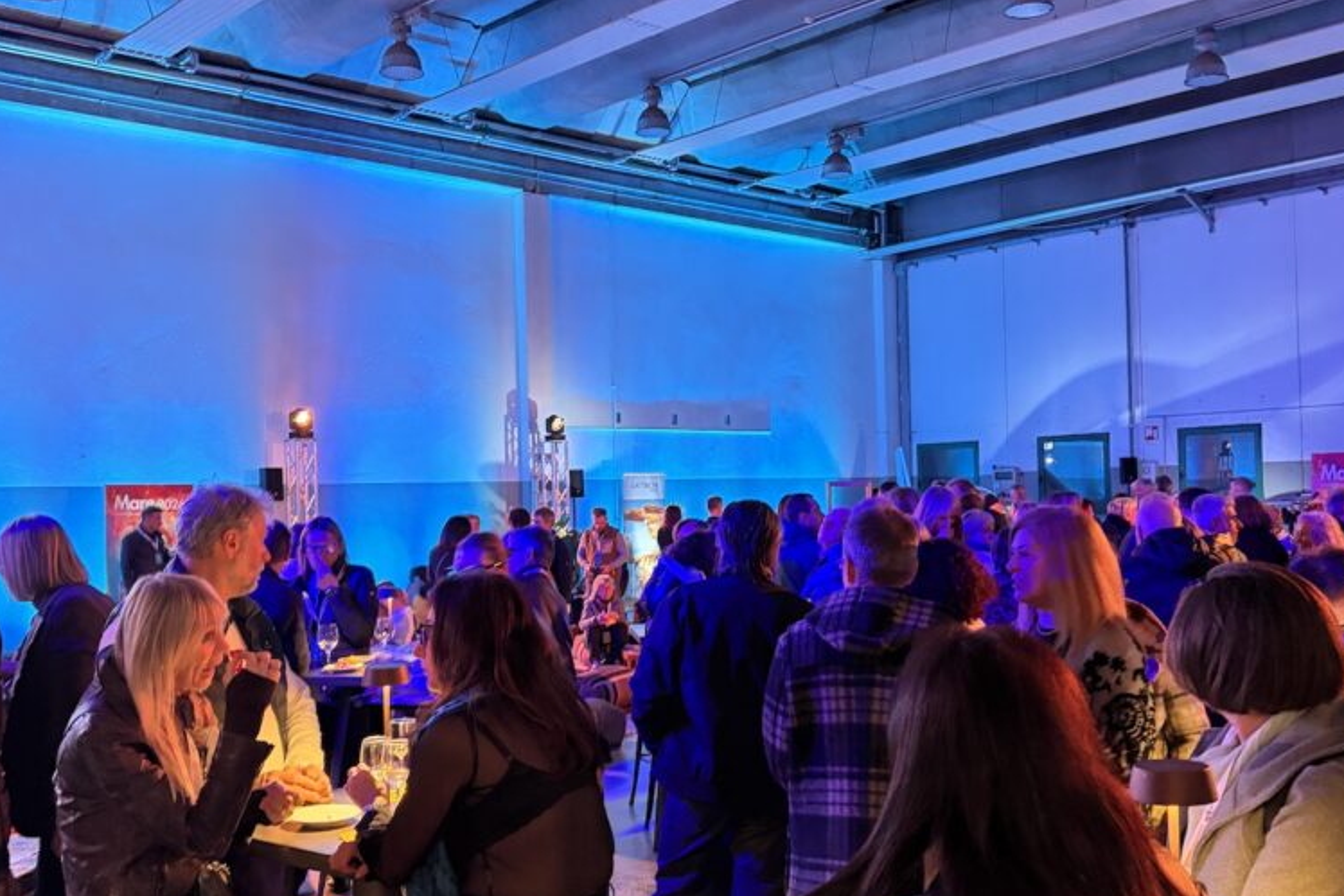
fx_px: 1382
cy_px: 487
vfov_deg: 35.9
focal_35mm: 37
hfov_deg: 51.9
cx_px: 681
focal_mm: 5.96
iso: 500
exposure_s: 1/41
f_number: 1.6
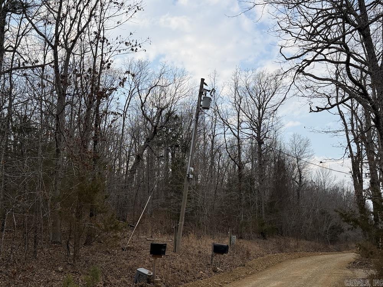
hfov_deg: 39.7
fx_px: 531
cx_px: 192
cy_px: 144
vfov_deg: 30.3
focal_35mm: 48
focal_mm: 6.76
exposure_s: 1/2762
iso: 64
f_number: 1.78
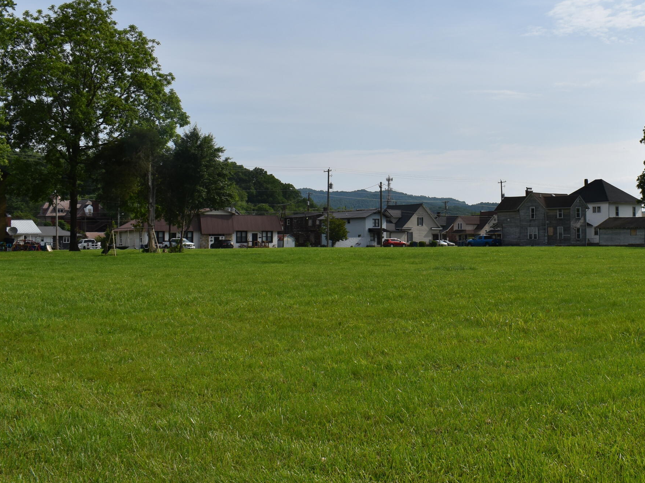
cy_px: 186
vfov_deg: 32.7
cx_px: 461
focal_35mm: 44
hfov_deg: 42.0
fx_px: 820
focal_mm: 18
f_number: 9
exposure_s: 1/320
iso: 100
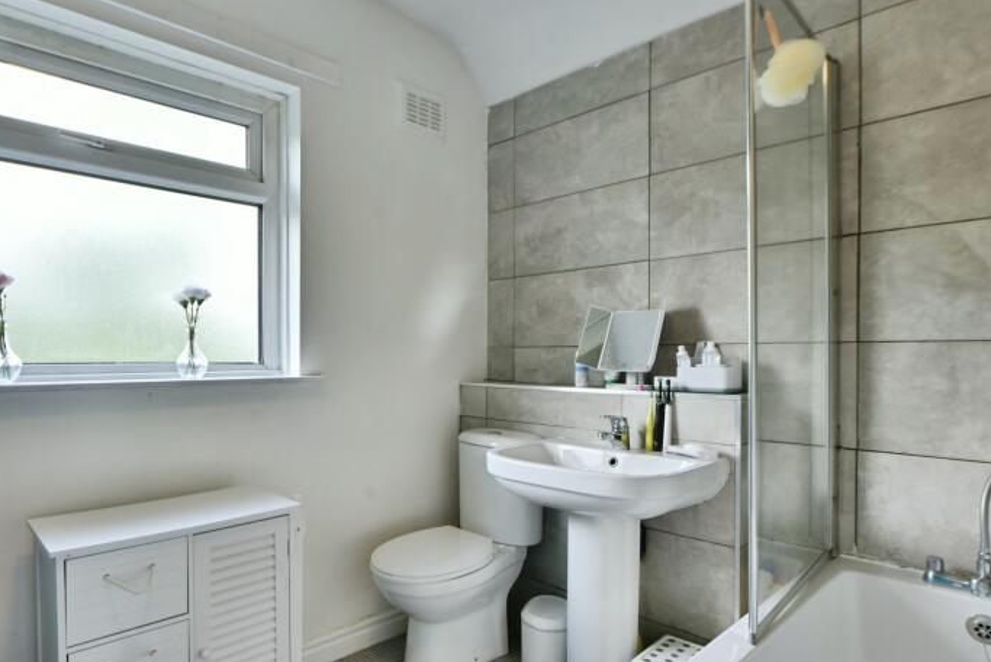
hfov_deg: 80.1
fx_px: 578
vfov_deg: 59.2
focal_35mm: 21
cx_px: 390
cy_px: 389
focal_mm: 14
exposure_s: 1/25
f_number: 9
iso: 500
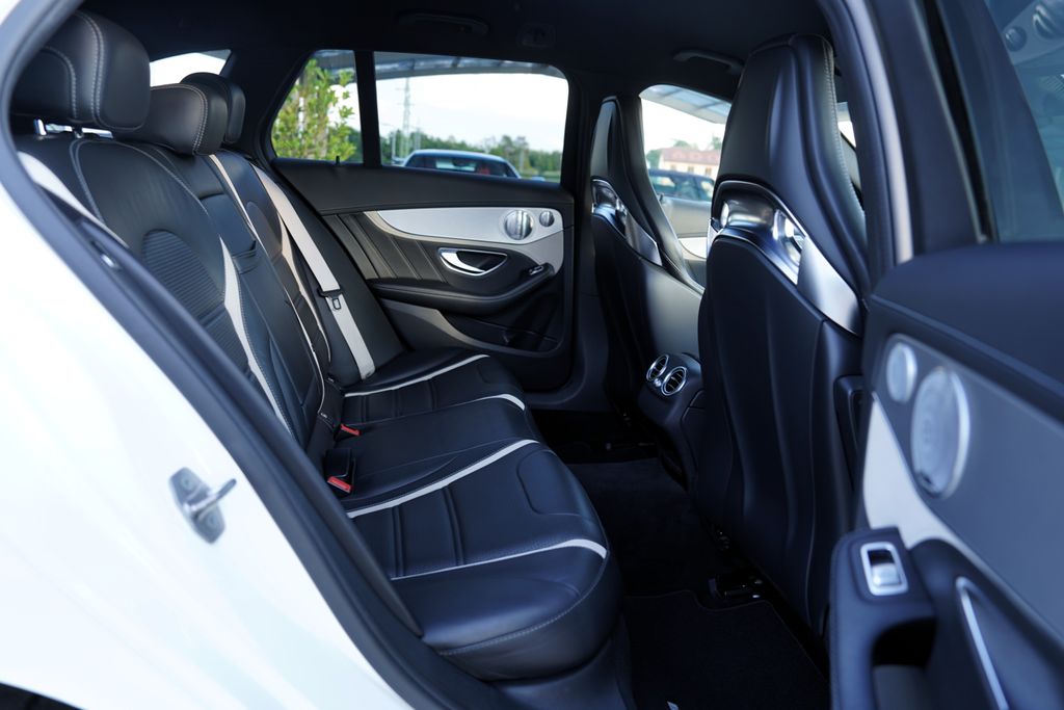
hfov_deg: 73.7
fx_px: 709
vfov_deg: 53.1
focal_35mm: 24
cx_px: 532
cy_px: 355
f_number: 3.2
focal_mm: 24
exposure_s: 1/40
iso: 100
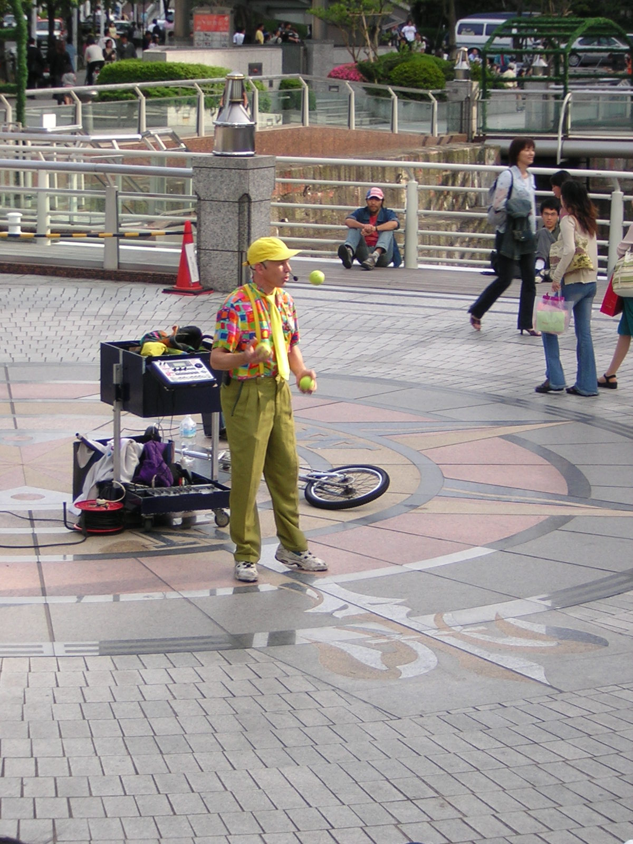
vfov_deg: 18.2
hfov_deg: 13.7
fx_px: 2633
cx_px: 316
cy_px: 422
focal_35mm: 108
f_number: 4.7
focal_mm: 14.1
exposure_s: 1/116
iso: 100
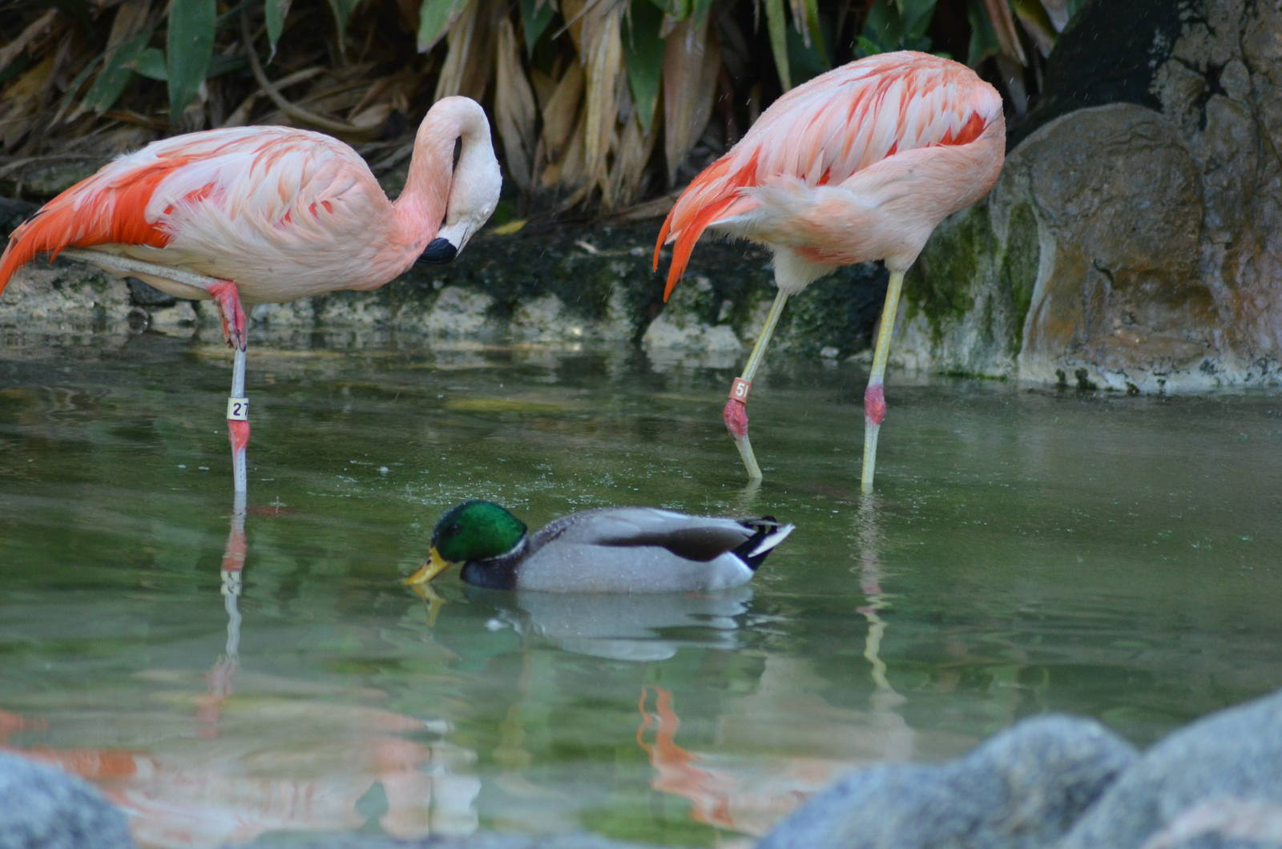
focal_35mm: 292
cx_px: 641
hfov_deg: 7.1
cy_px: 424
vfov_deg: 4.7
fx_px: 10395
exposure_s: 1/500
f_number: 4.8
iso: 1600
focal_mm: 195
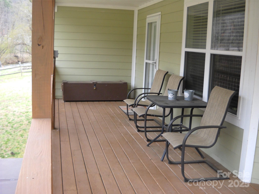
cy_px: 97
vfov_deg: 35.1
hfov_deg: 45.8
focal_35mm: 41
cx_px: 130
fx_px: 307
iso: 113
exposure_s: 1/60
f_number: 3.1
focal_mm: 6.72
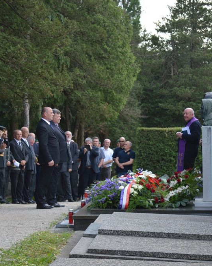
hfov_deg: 13.1
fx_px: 924
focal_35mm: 118
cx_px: 115
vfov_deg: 16.3
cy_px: 133
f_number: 5.6
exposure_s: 1/125
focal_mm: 55
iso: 160
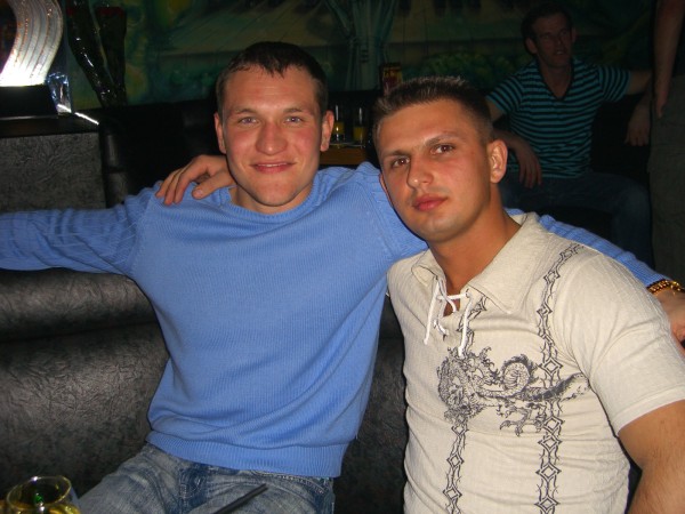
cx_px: 342
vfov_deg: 37.7
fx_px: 752
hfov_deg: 49.0
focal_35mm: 38
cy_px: 257
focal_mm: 7.9
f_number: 2.8
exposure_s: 1/60
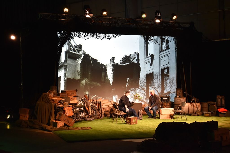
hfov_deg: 38.9
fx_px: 326
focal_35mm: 51
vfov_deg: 26.5
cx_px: 115
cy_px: 76
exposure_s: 1/50
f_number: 4.5
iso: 1100
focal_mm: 34
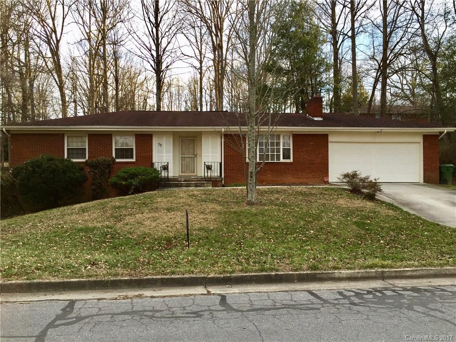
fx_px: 382
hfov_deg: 61.7
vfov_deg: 48.2
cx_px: 228
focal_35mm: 29
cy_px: 171
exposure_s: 1/120
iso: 50
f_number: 2.2
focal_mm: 4.15
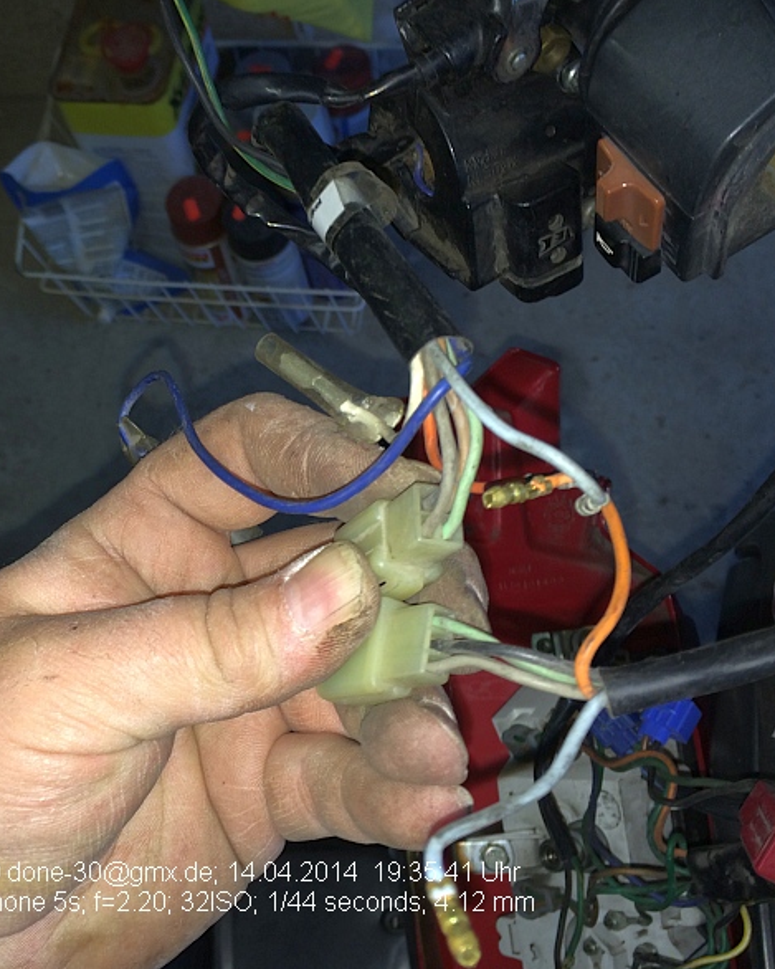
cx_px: 218
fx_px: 1147
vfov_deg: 45.8
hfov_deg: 36.7
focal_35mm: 40
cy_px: 486
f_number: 2.2
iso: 32
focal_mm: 4.12
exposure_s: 1/44
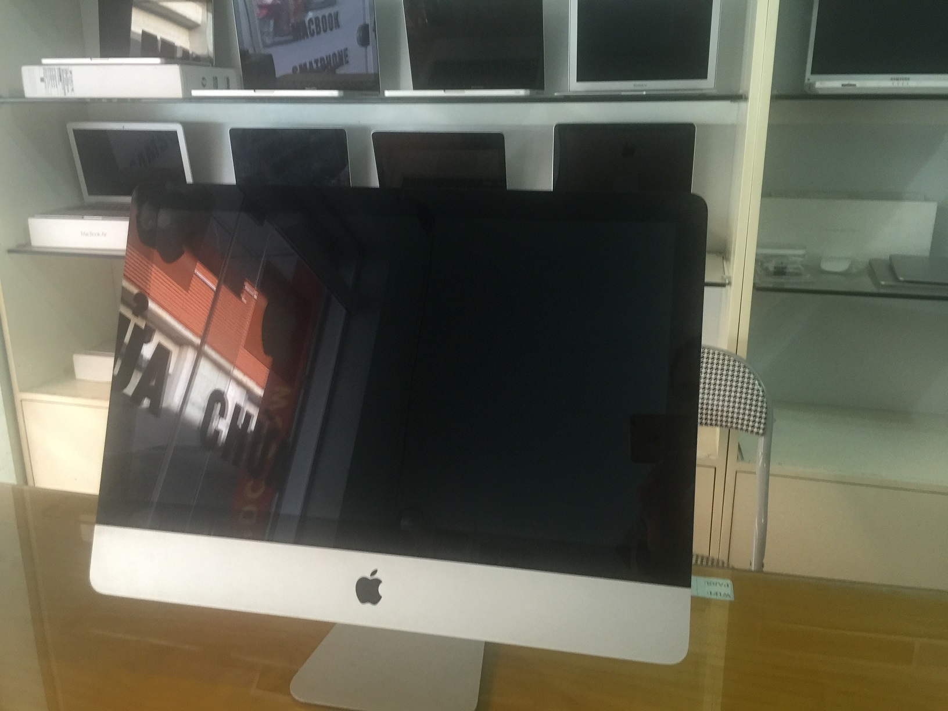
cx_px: 474
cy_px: 356
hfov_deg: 61.7
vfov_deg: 48.2
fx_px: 794
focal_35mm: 29
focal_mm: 4.15
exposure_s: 1/17
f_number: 2.2
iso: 100
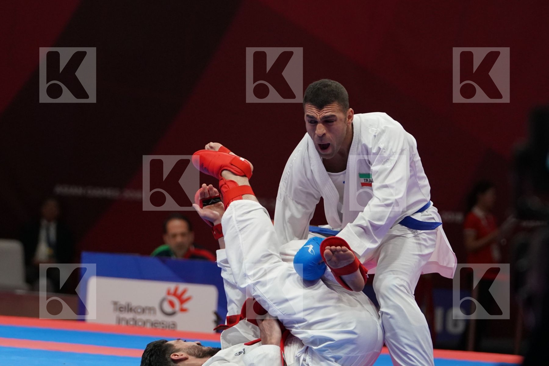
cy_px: 183
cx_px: 274
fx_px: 4071
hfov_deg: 7.7
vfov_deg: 5.1
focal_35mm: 267
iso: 2500
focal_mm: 178
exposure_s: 1/1000
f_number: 4
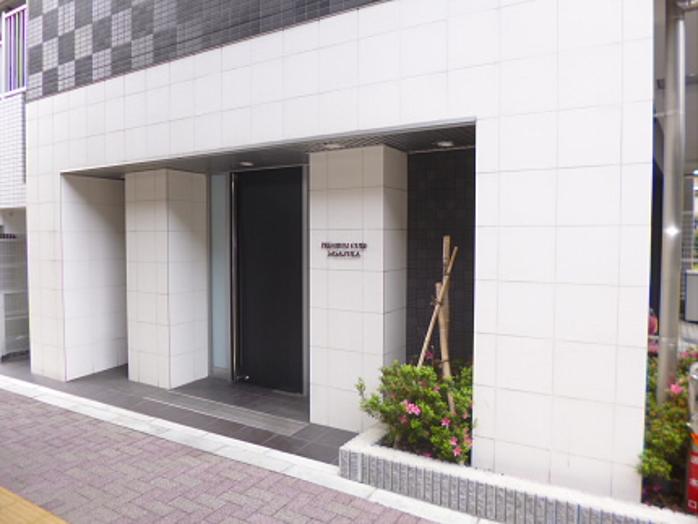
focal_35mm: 24
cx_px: 349
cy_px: 262
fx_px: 484
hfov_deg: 71.6
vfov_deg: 56.9
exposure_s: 1/100
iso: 100
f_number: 2.5
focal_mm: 4.3
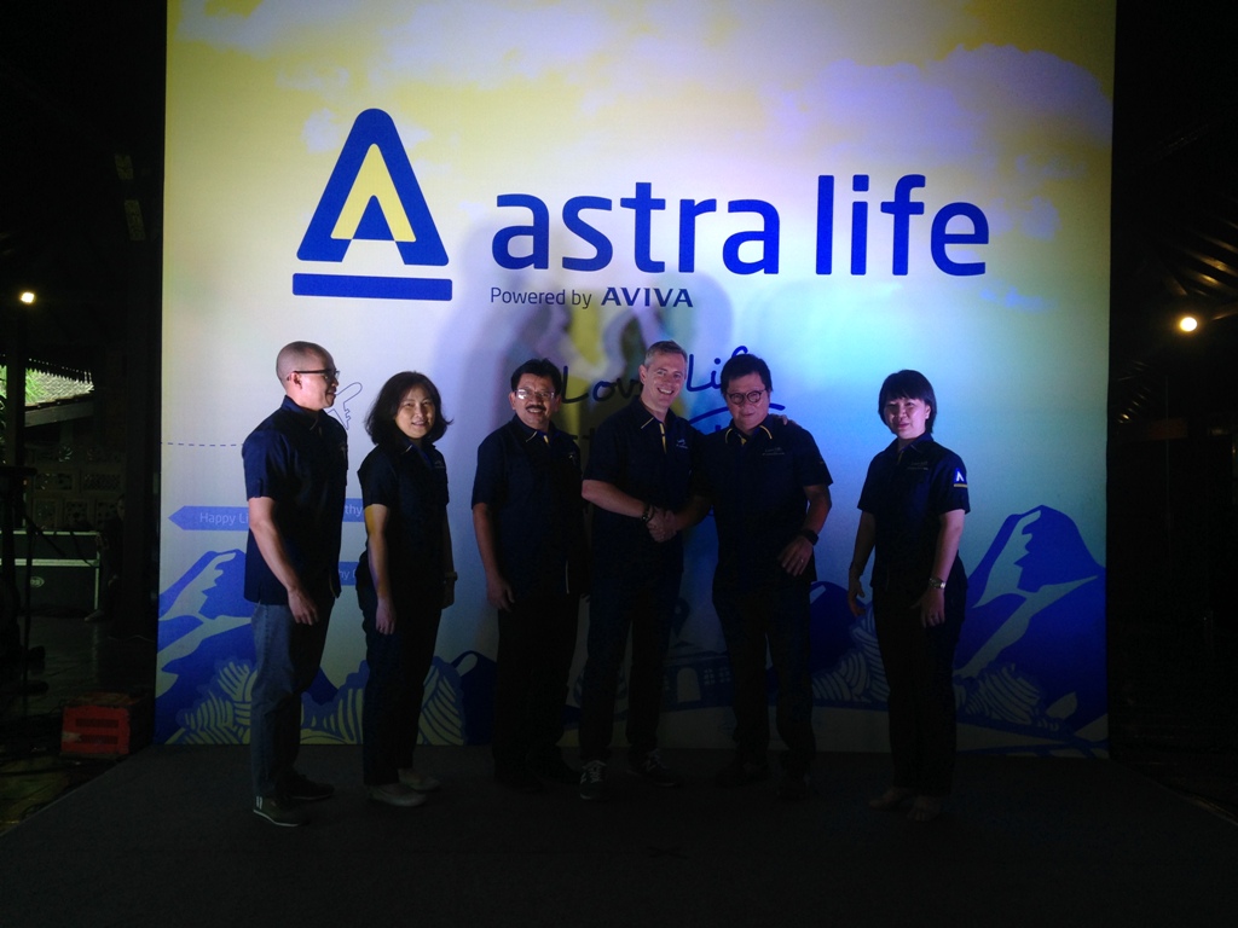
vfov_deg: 42.9
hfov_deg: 55.4
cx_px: 619
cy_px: 464
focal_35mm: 33
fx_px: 1180
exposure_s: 1/120
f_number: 2.4
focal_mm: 4.12
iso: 80
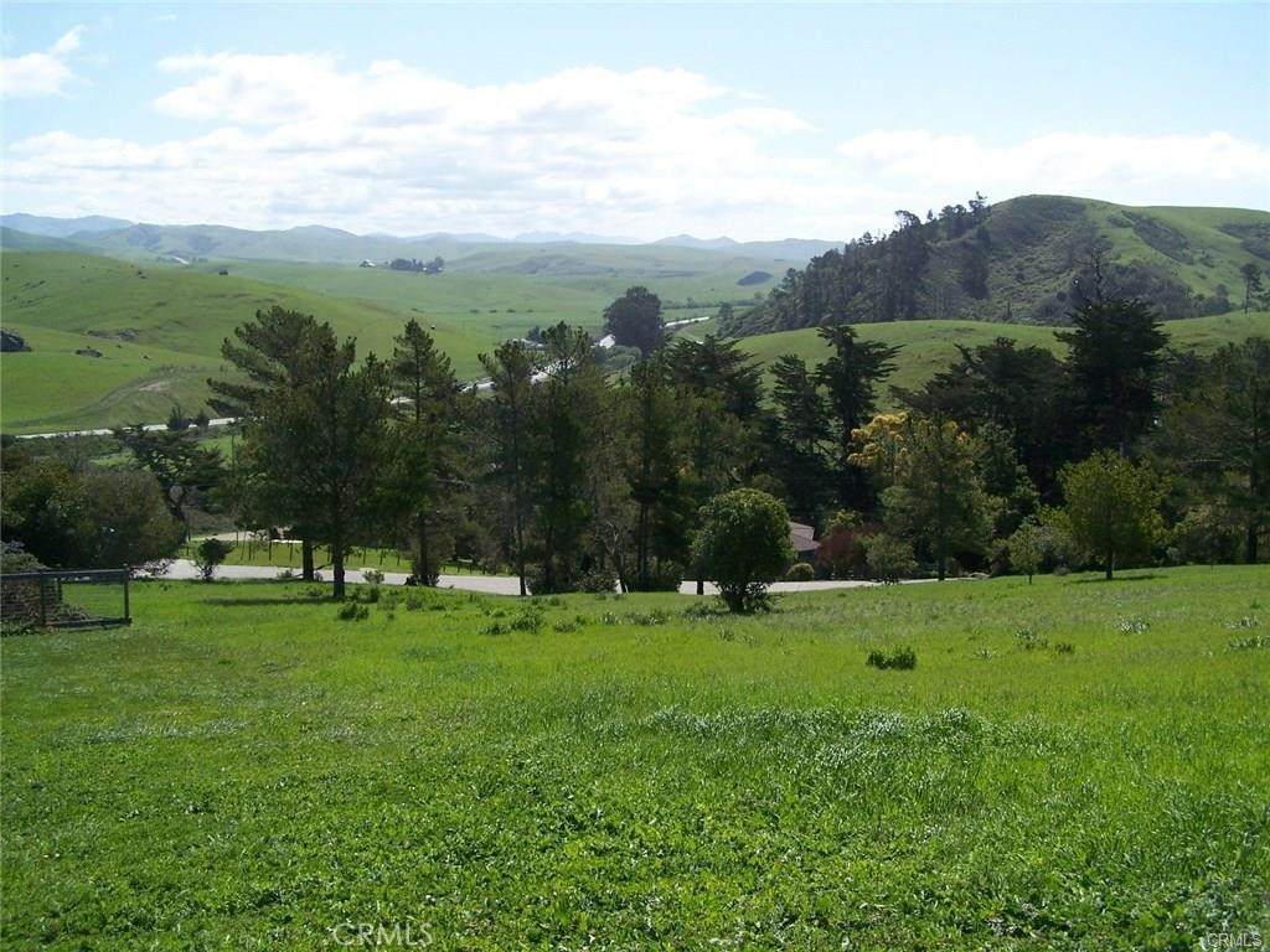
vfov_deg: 37.7
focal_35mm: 38
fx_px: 1394
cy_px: 476
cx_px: 635
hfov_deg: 49.0
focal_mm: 6.3
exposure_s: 1/800
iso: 80
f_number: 4
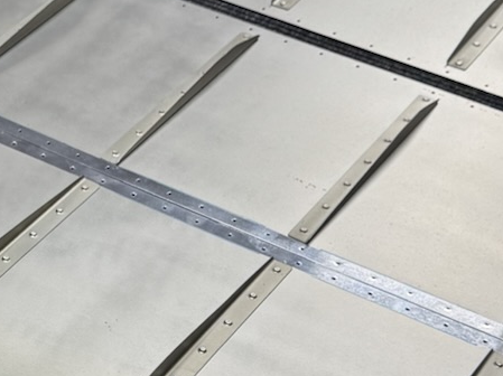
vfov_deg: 13.7
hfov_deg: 17.5
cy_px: 344
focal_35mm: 107
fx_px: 1554
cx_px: -113
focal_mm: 6.76
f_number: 1.78
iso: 64
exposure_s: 1/120
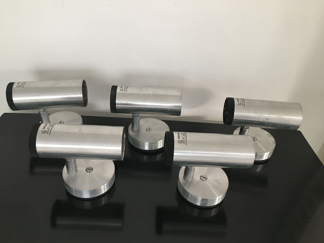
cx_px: 162
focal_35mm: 29
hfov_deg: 61.7
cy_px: 122
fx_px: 271
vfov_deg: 48.2
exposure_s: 1/33
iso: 160
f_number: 2.2
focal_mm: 4.15
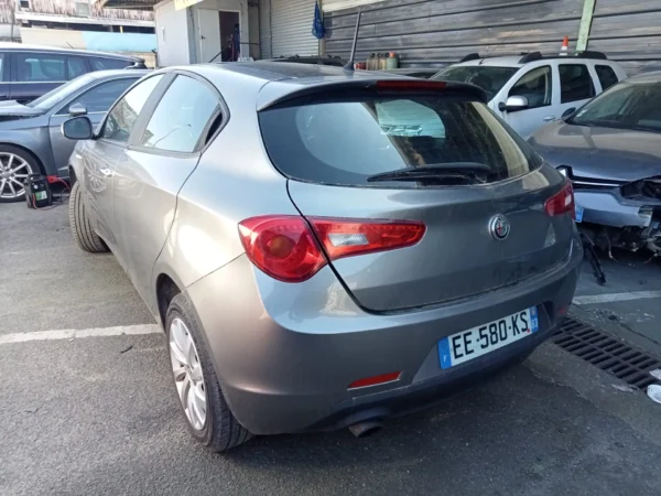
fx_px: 535
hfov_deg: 63.4
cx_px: 330
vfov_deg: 49.7
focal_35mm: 28
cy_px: 248
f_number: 2.2
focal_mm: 3.46
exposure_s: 1/100
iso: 103
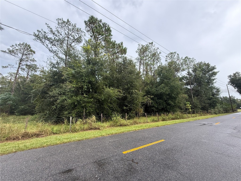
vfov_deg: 85.7
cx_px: 120
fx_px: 97
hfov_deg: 102.1
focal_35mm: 14
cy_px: 90
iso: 64
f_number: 2.2
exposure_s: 1/250
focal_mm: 2.22
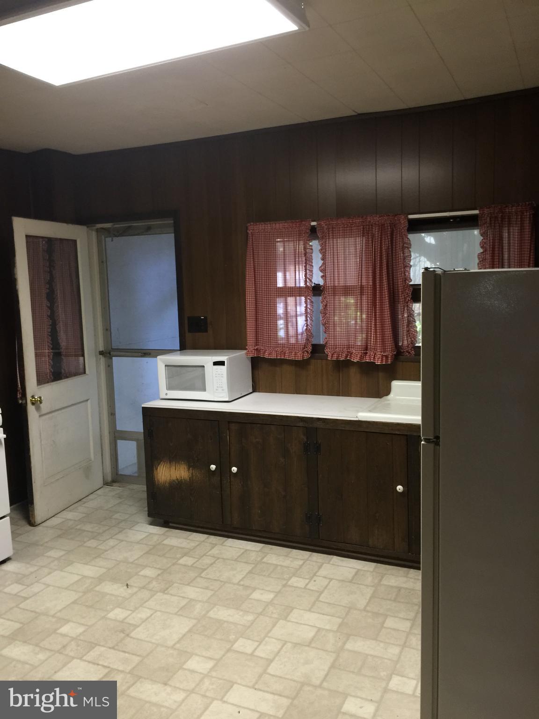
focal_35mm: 29
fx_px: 602
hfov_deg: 48.2
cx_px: 270
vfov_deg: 61.7
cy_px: 360
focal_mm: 4.15
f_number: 2.2
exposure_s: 1/10
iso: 100
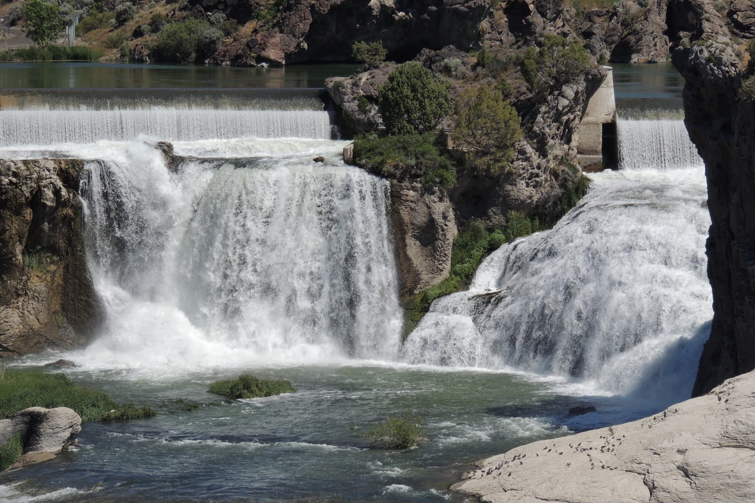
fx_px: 4382
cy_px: 258
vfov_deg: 6.6
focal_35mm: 209
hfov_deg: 9.8
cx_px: 378
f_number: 4.6
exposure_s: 1/1000
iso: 100
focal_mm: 35.6
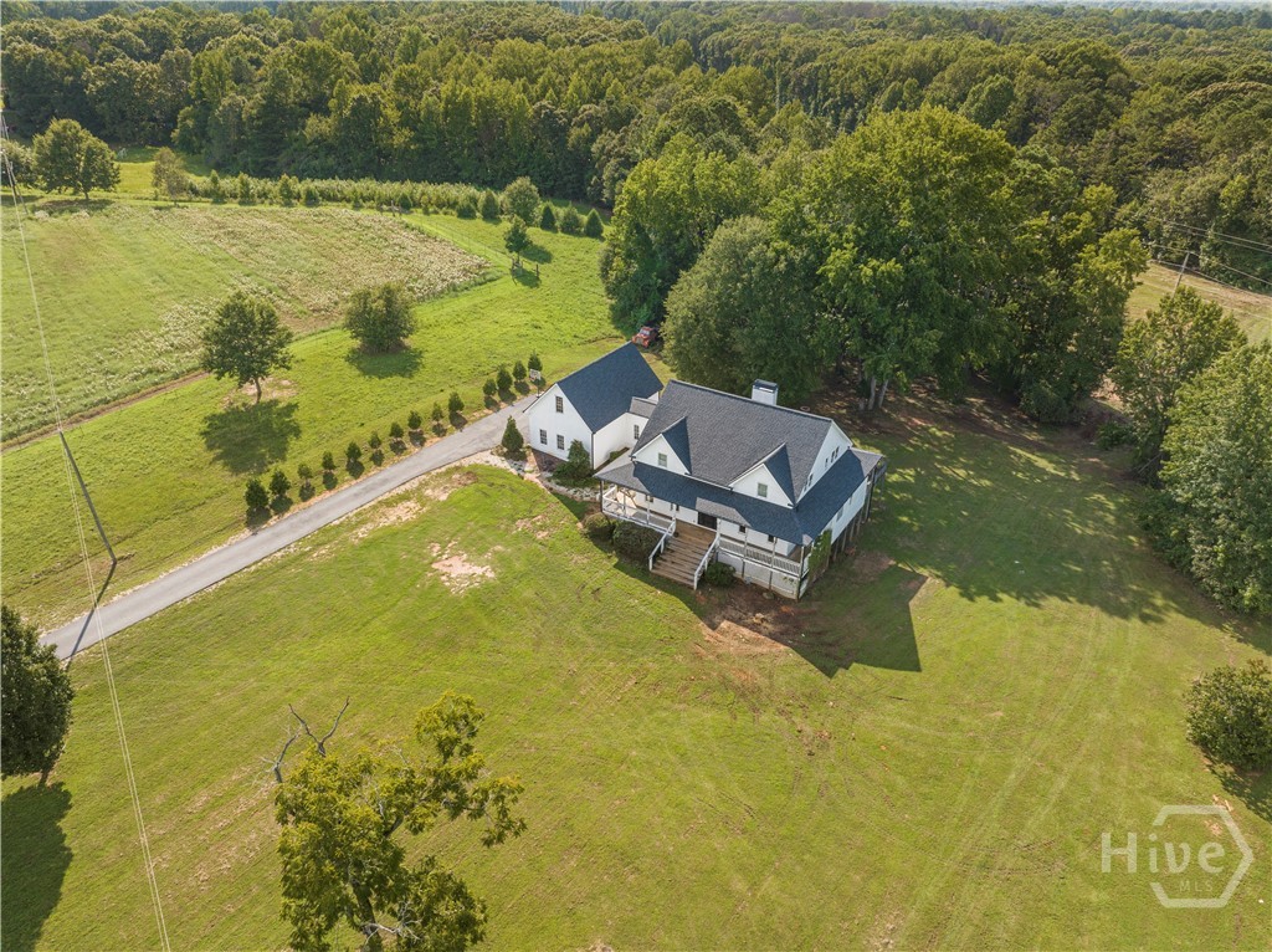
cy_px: 476
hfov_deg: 71.6
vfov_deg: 56.7
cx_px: 636
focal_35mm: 24
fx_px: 881
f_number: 5
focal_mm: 12.29
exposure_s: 1/400
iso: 100
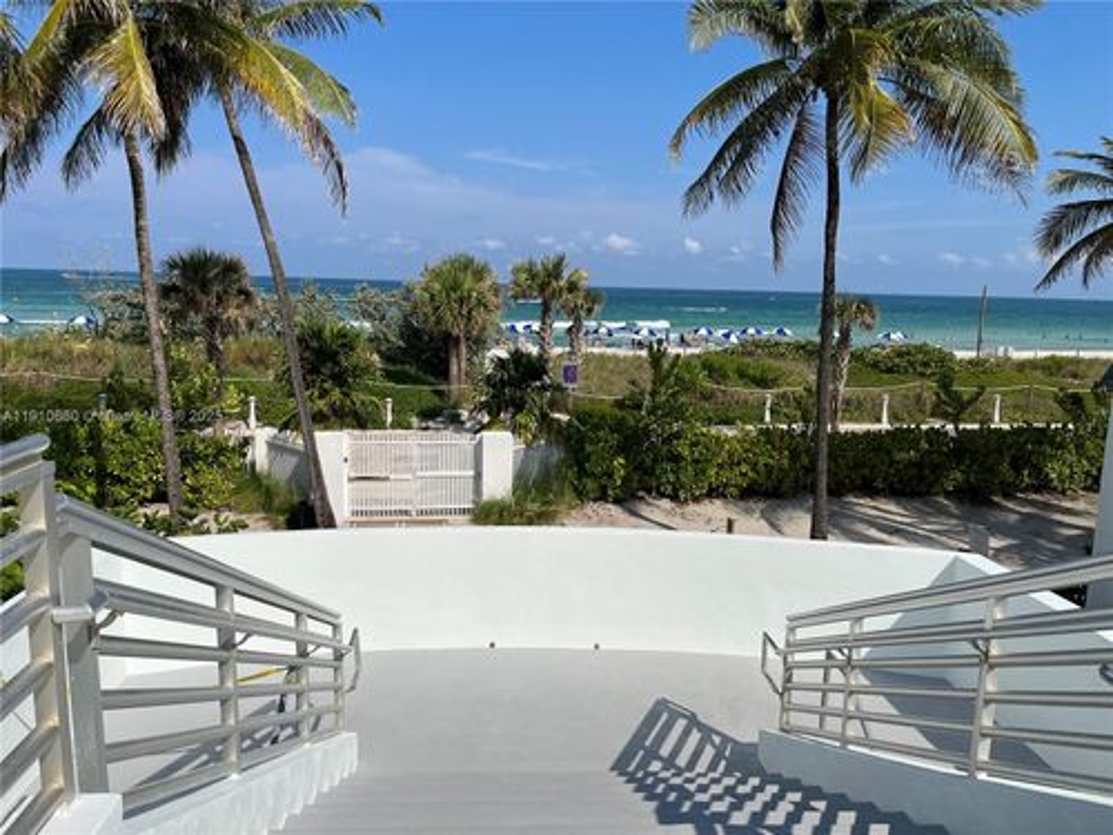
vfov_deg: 53.1
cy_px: 418
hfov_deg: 67.3
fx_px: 836
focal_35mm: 26
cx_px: 556
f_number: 1.6
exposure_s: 1/8403
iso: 50
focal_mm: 5.1
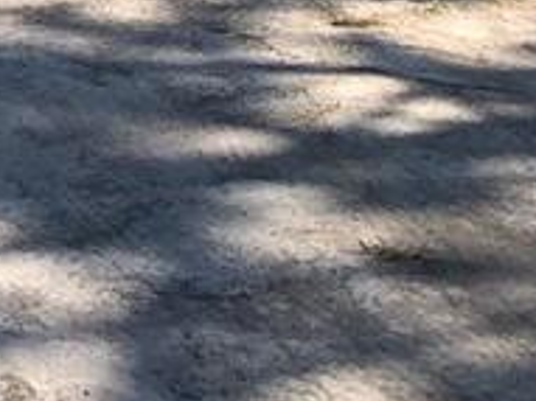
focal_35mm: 150
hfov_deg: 11.4
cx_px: -651
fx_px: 2321
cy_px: -516
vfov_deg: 9.0
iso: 20
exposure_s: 1/1621
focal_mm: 3.99
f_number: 1.8
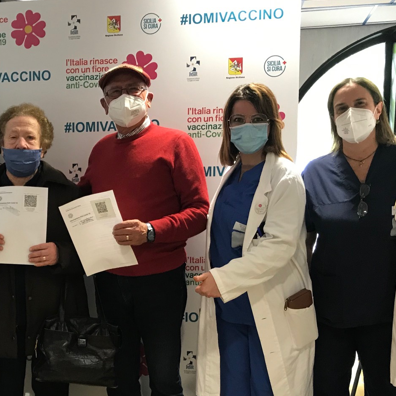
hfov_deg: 31.7
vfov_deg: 31.4
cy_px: 312
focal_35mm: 53
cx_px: 109
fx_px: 686
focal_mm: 3.99
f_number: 1.8
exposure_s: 1/16
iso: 40
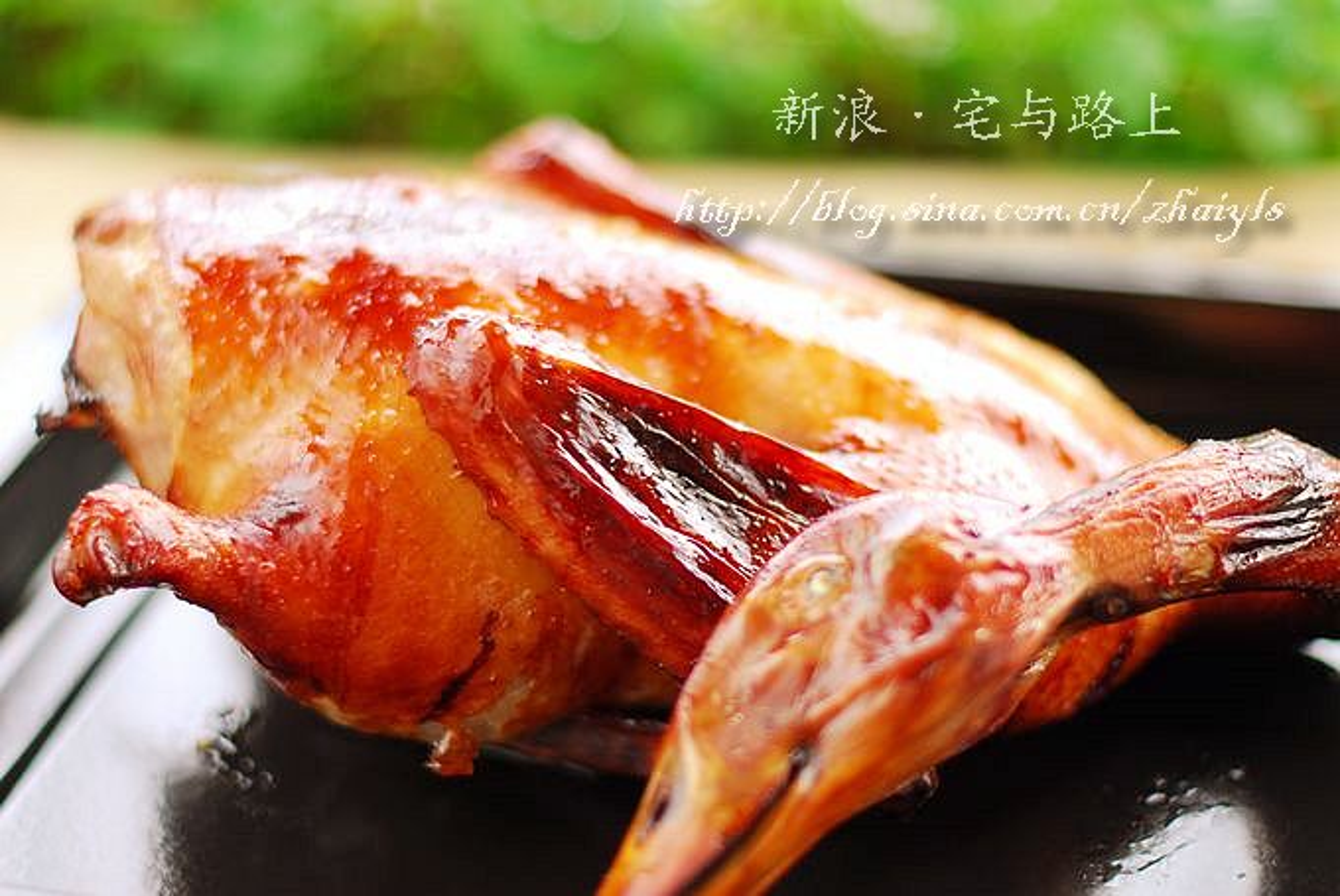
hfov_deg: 27.0
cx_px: 670
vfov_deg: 18.2
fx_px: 2795
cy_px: 448
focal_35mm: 75
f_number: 1.4
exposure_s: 1/90
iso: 100
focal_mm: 50
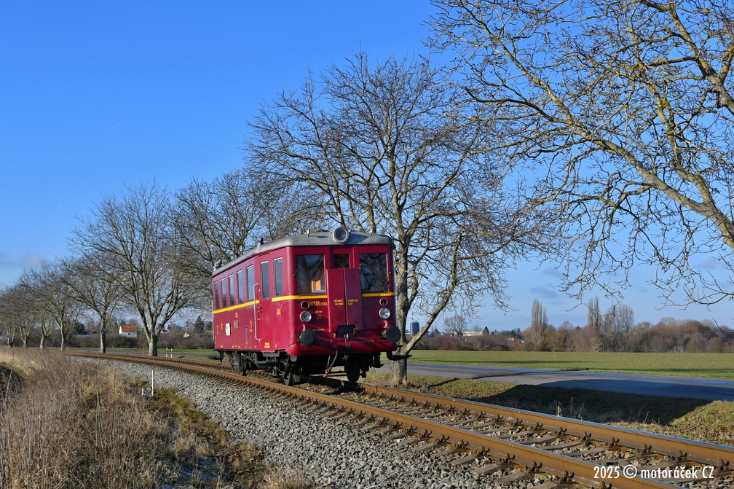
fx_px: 734
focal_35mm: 36
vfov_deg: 36.8
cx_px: 367
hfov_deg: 53.2
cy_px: 244
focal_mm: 24
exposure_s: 1/800
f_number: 8
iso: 250
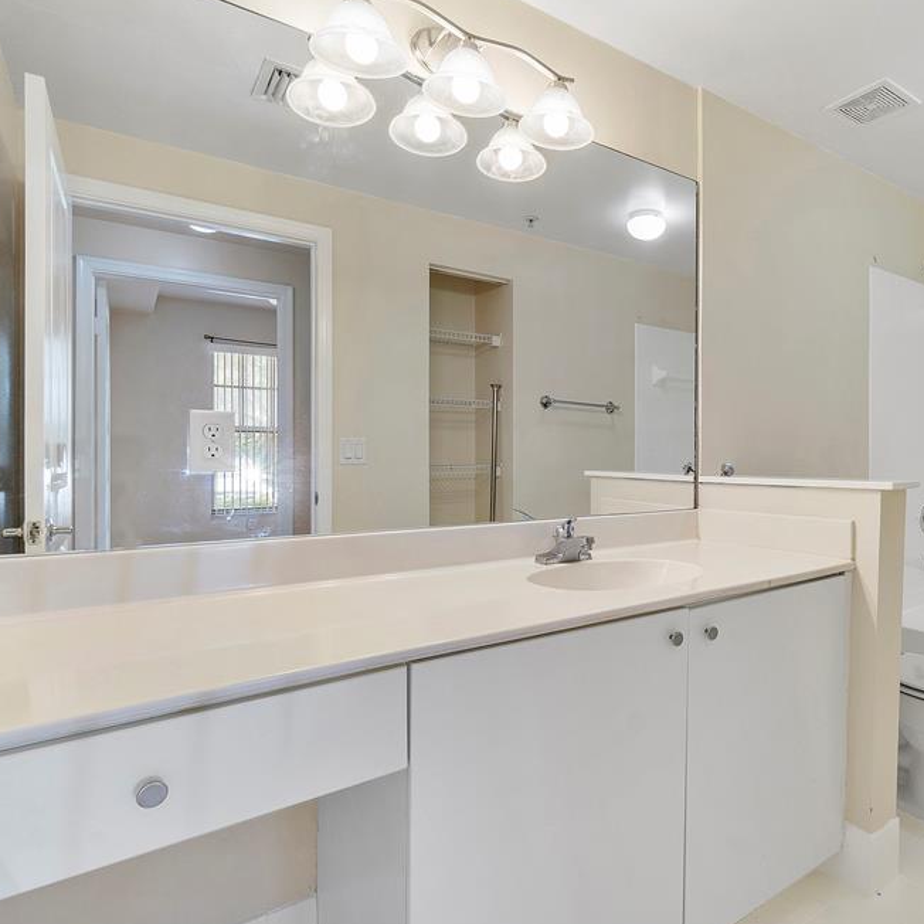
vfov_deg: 74.8
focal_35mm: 20
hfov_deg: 72.7
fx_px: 604
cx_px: 612
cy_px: 453
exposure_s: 1/8
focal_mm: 10
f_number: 11
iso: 160
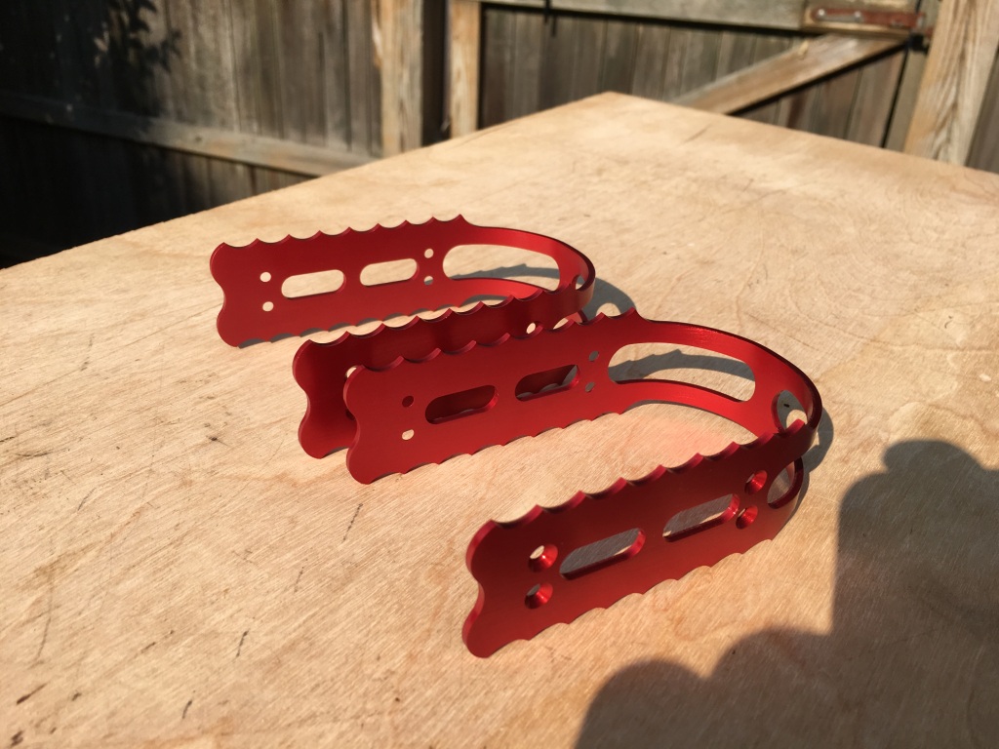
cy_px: 374
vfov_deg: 48.2
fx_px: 837
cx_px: 500
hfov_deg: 61.7
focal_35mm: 29
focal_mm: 4.15
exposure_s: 1/1374
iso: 25
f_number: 2.2
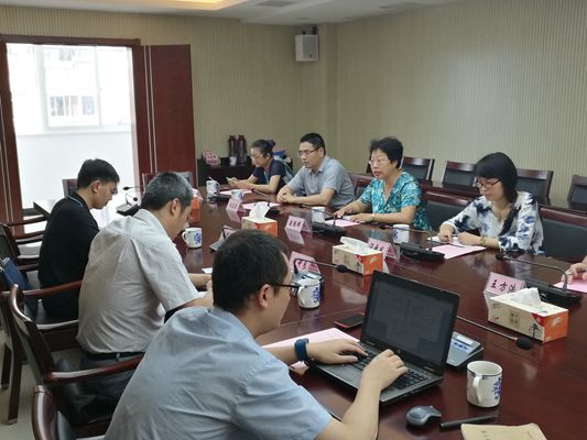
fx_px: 611
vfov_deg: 39.7
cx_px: 294
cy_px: 220
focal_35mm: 36
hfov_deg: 51.3
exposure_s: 1/33.3
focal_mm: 4.04
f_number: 2
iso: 200
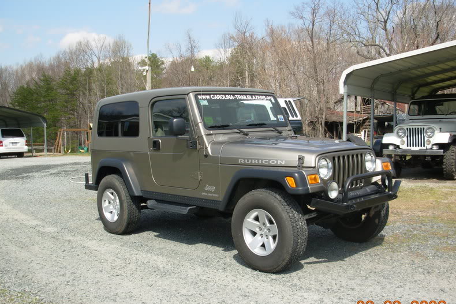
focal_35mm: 40
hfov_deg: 48.5
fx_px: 507
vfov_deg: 33.4
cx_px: 226
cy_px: 170
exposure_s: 1/837
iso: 50
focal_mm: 6.3
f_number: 2.9
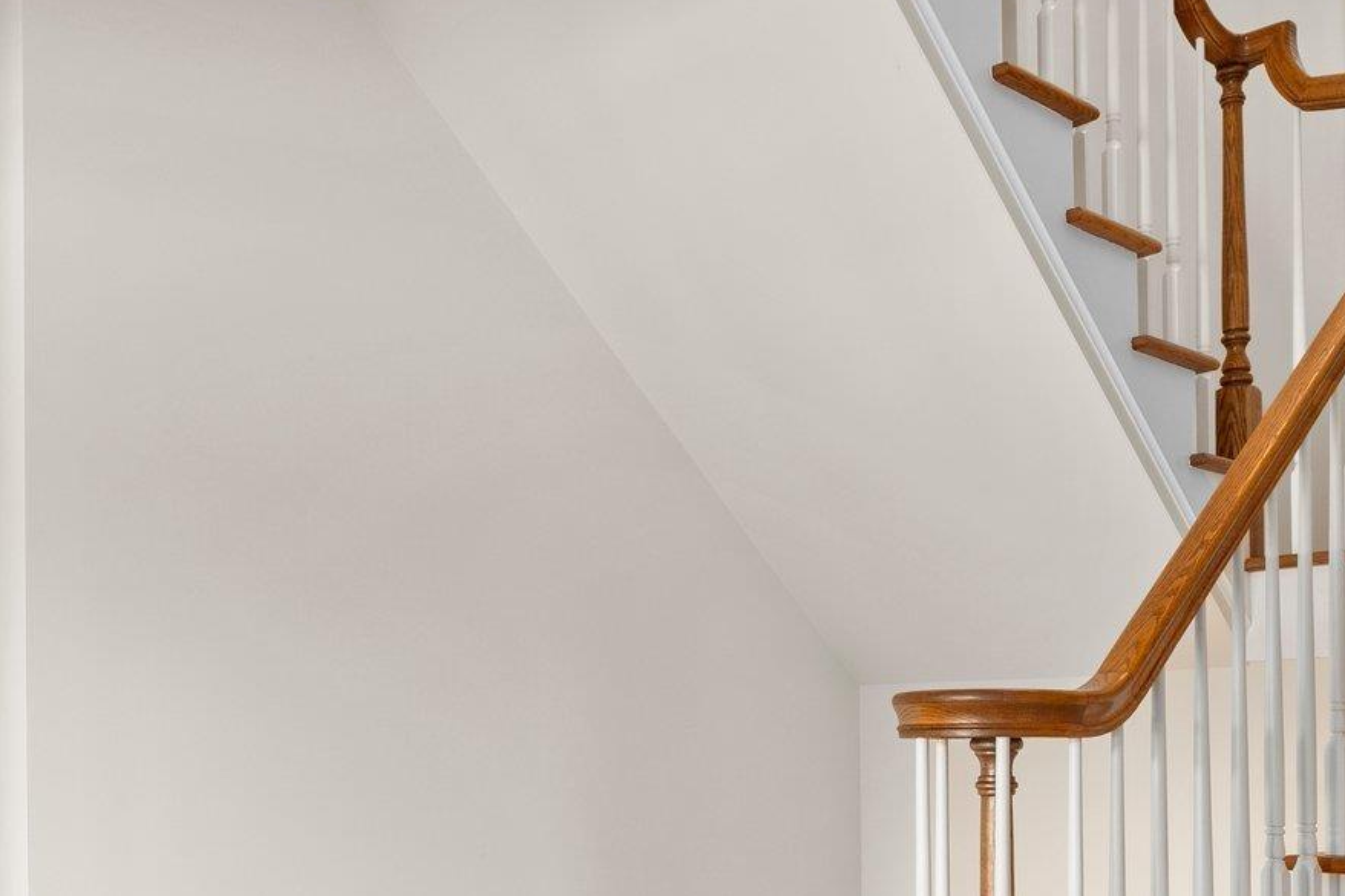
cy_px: 760
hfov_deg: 46.3
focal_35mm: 42
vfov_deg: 30.8
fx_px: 1569
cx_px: 587
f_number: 8
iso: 320
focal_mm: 12
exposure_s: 1/5
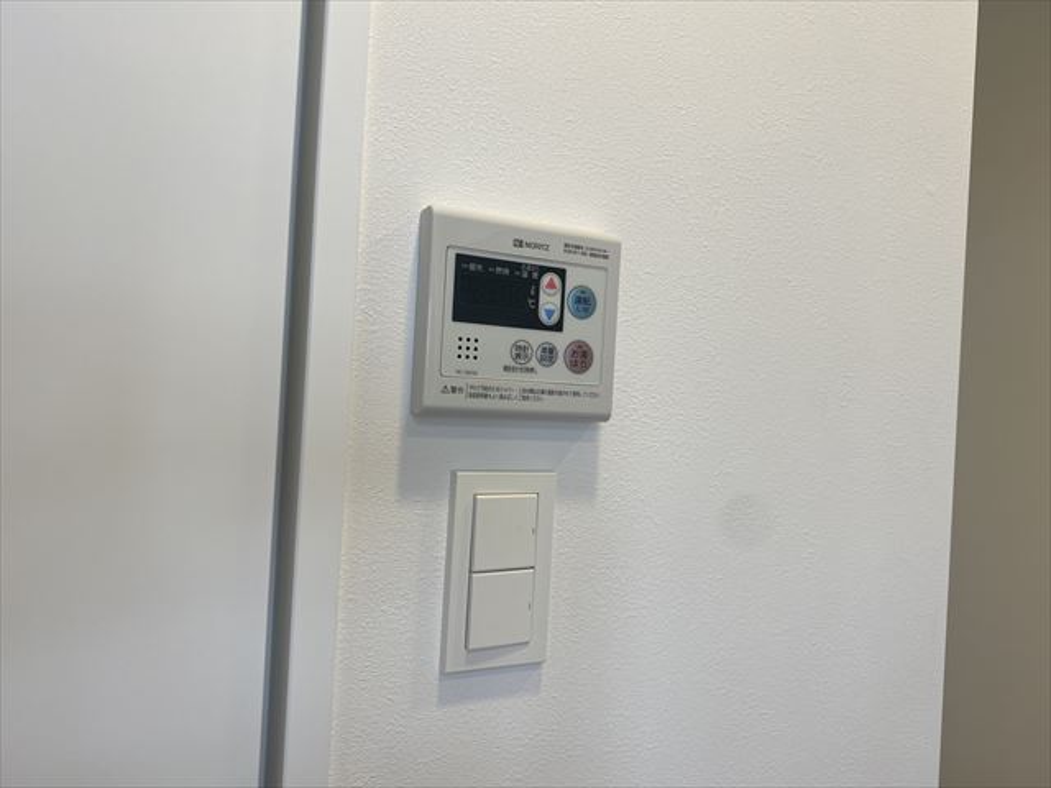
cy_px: 394
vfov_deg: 53.1
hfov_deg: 67.3
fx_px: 789
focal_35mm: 26
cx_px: 526
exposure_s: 1/100
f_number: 1.8
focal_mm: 4.25
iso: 32
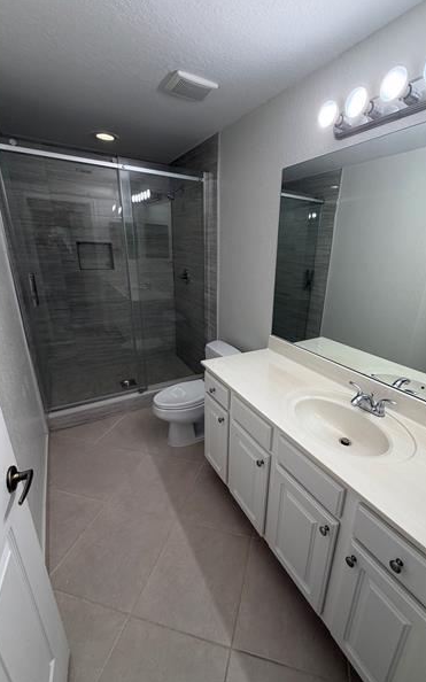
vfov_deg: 101.5
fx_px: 279
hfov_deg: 74.4
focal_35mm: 15
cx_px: 242
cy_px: 341
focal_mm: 2.22
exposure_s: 1/120
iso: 125
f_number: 2.2
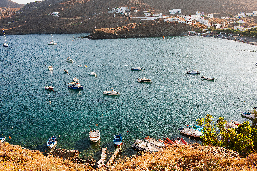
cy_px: 86
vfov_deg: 38.9
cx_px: 128
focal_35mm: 34
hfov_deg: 55.8
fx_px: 243
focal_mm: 34
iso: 100
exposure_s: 1/160
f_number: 7.1
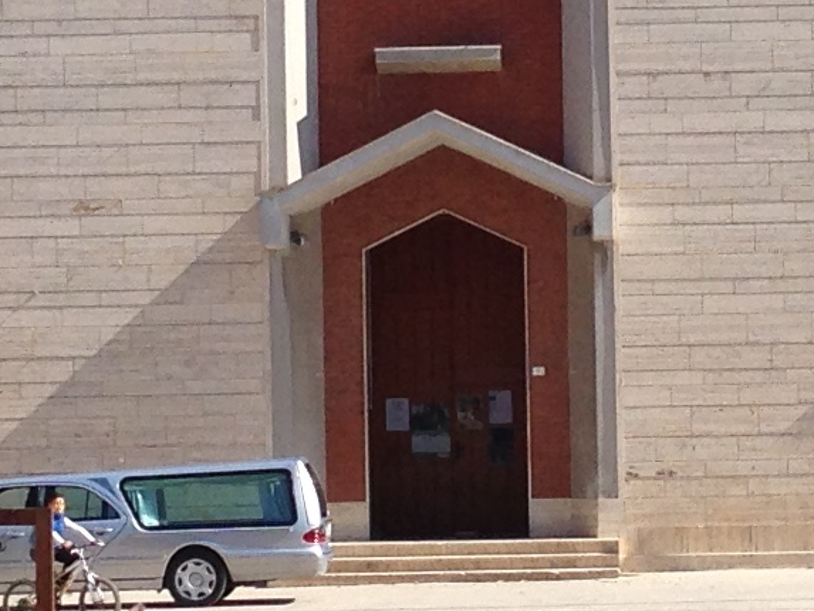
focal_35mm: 188
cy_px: 108
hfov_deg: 10.5
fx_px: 4422
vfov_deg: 7.9
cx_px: 558
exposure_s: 1/1642
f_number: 2.4
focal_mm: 4.12
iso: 50
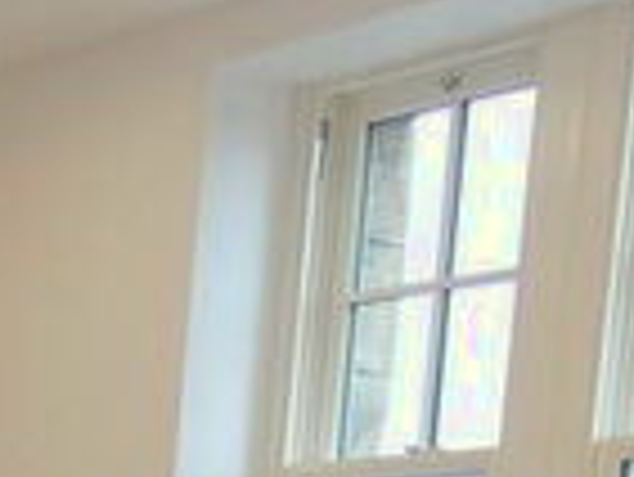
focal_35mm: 124
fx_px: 2273
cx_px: -396
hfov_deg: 14.5
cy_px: 1145
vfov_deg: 10.4
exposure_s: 1/60
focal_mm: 4.5
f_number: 2.8
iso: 200
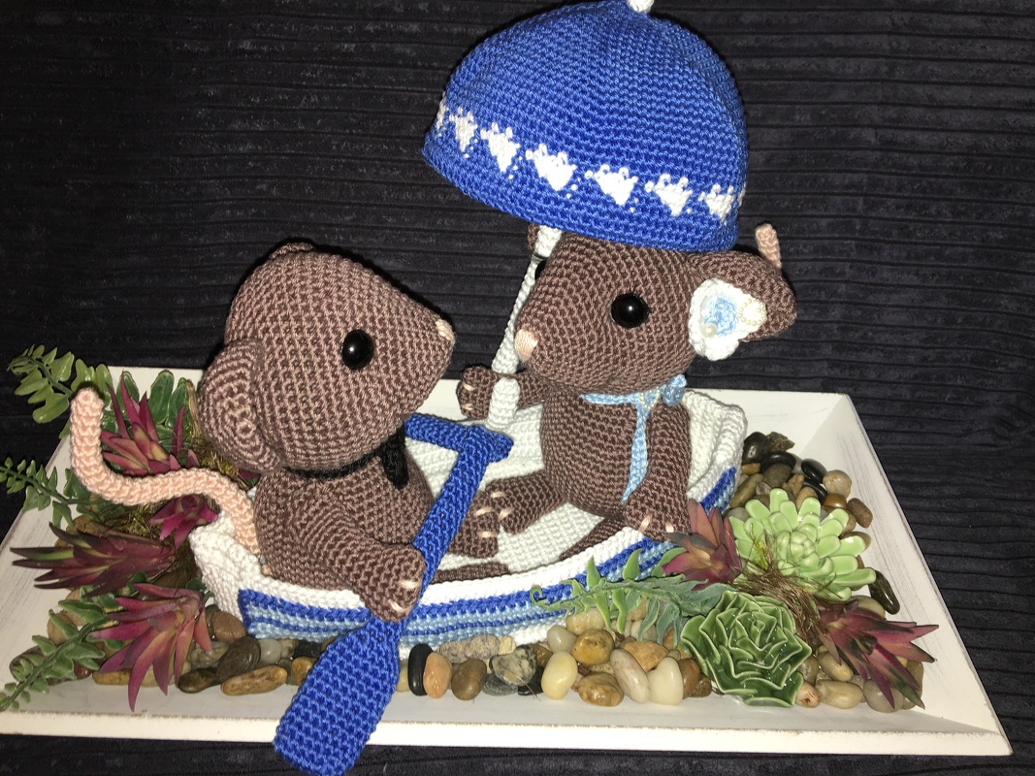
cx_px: 518
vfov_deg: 48.2
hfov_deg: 61.7
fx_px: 867
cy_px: 388
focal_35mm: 29
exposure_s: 1/20
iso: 25
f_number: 2.2
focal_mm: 4.15
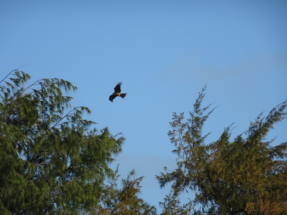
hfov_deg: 7.6
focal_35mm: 262
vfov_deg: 5.7
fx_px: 2172
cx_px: 144
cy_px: 108
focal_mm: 44.78
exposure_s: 1/400
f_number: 6.3
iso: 80
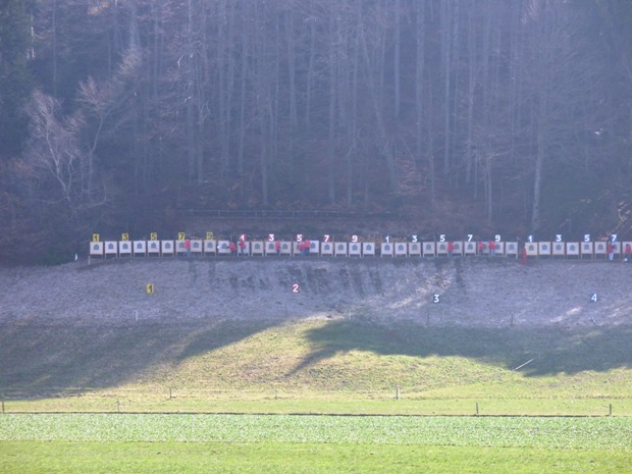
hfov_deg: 10.4
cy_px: 237
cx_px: 316
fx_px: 3469
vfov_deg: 7.8
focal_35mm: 190
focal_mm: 31.4
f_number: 5
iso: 50
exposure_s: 1/140
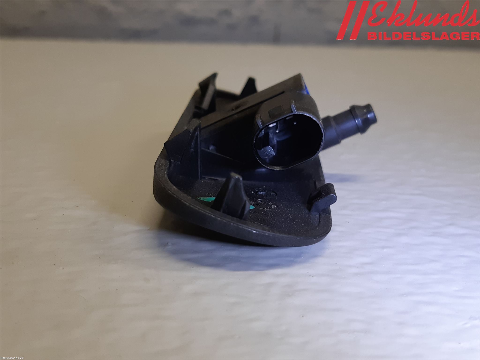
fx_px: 361
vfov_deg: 53.1
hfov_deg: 67.3
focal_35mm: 26
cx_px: 240
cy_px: 180
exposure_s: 1/50
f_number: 1.7
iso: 80
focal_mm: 3.93
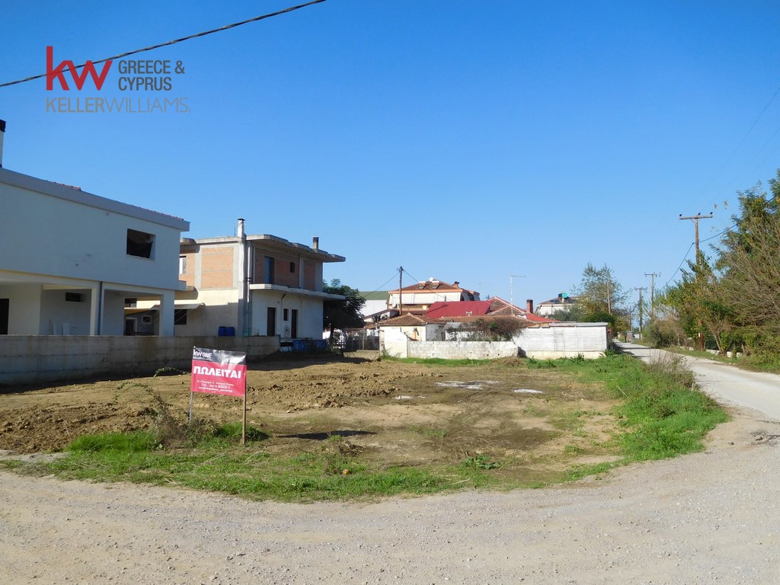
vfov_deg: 54.9
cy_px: 292
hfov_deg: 69.4
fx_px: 563
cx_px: 390
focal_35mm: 25
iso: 125
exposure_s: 1/400
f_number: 6.8
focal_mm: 4.5
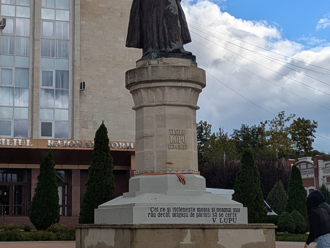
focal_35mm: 77
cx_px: 128
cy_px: 81
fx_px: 734
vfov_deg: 19.1
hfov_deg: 25.3
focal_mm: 5.43
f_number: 1.89
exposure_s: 1/2841
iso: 48
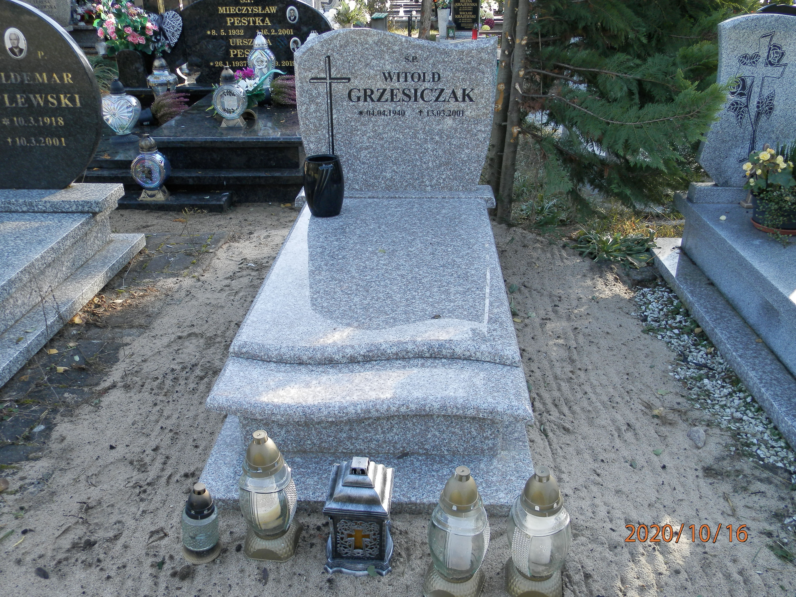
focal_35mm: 31
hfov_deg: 58.4
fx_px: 713
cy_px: 298
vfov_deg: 45.4
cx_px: 398
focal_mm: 5.5
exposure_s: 1/100
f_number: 3.2
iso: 80
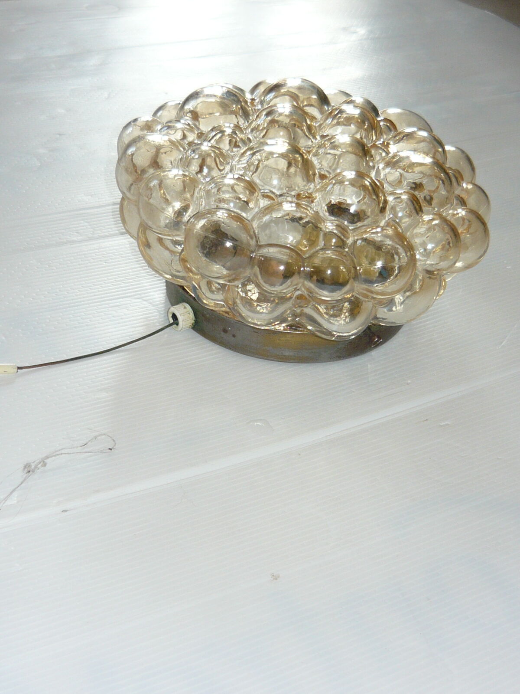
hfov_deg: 27.5
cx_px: 260
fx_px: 1062
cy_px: 347
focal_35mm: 53
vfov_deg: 36.2
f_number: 2.8
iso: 100
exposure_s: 1/100
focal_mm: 5.5
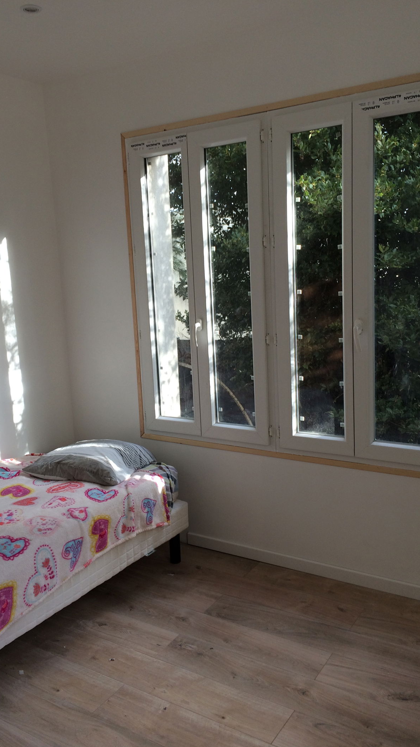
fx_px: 633
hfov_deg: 36.6
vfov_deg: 61.0
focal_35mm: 32
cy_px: 375
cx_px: 168
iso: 40
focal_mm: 4.15
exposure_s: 1/100
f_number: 2.2
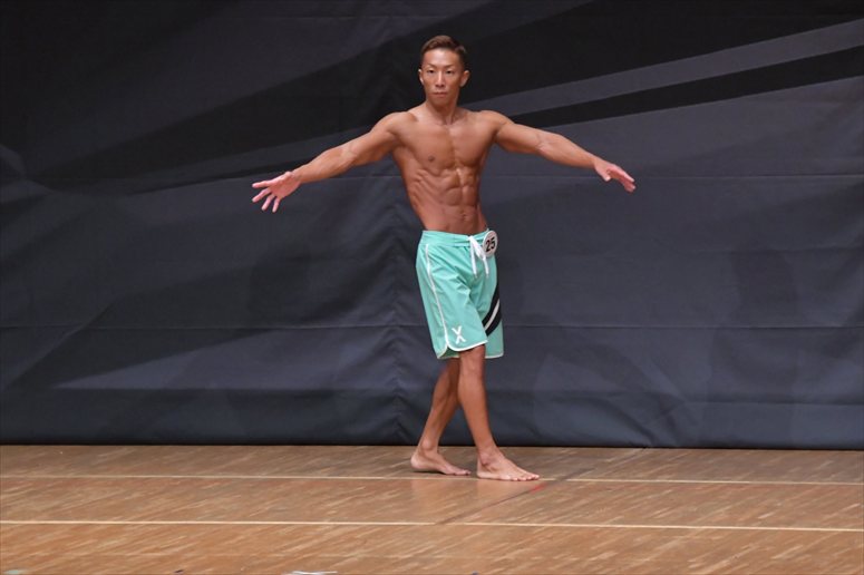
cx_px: 432
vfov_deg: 4.6
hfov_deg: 6.9
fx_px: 7197
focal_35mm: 300
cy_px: 288
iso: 6400
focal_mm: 200
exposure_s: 1/400
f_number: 5.6
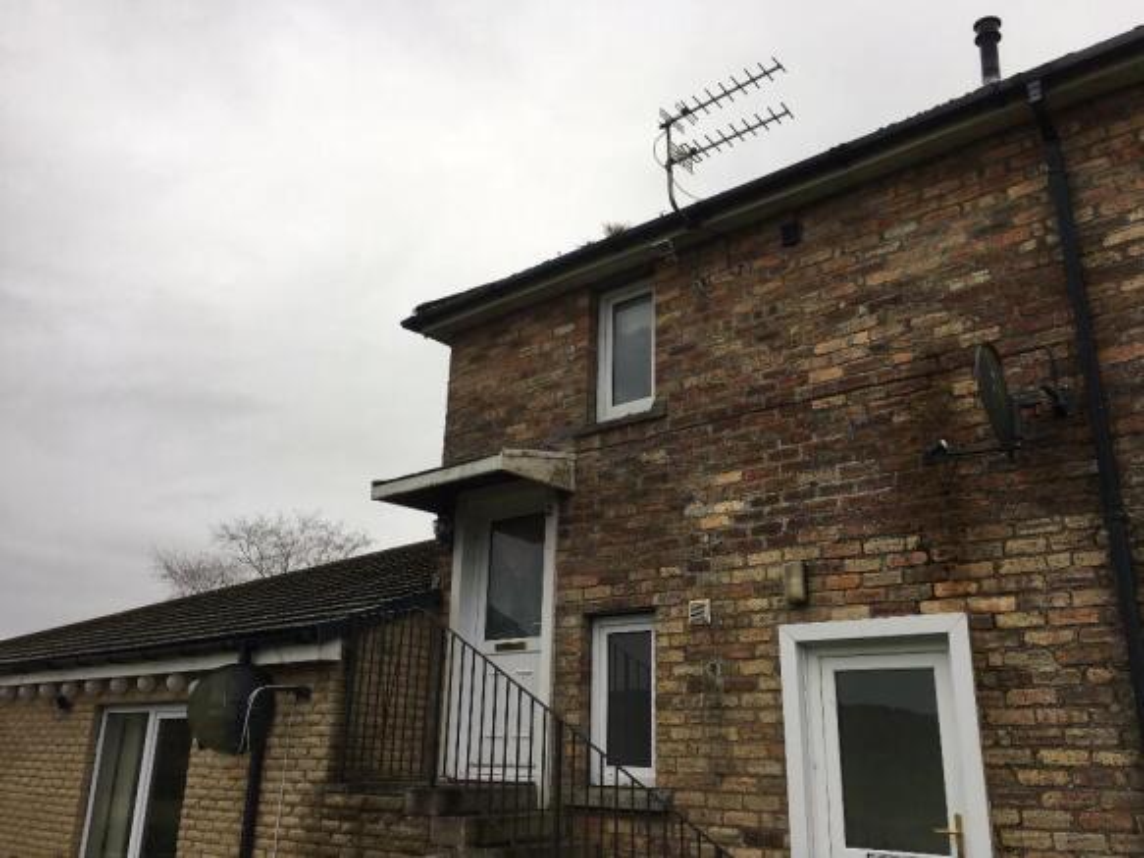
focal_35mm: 29
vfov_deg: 48.2
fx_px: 958
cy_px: 429
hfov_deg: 61.7
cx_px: 572
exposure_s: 1/125
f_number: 2.2
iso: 25
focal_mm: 4.15
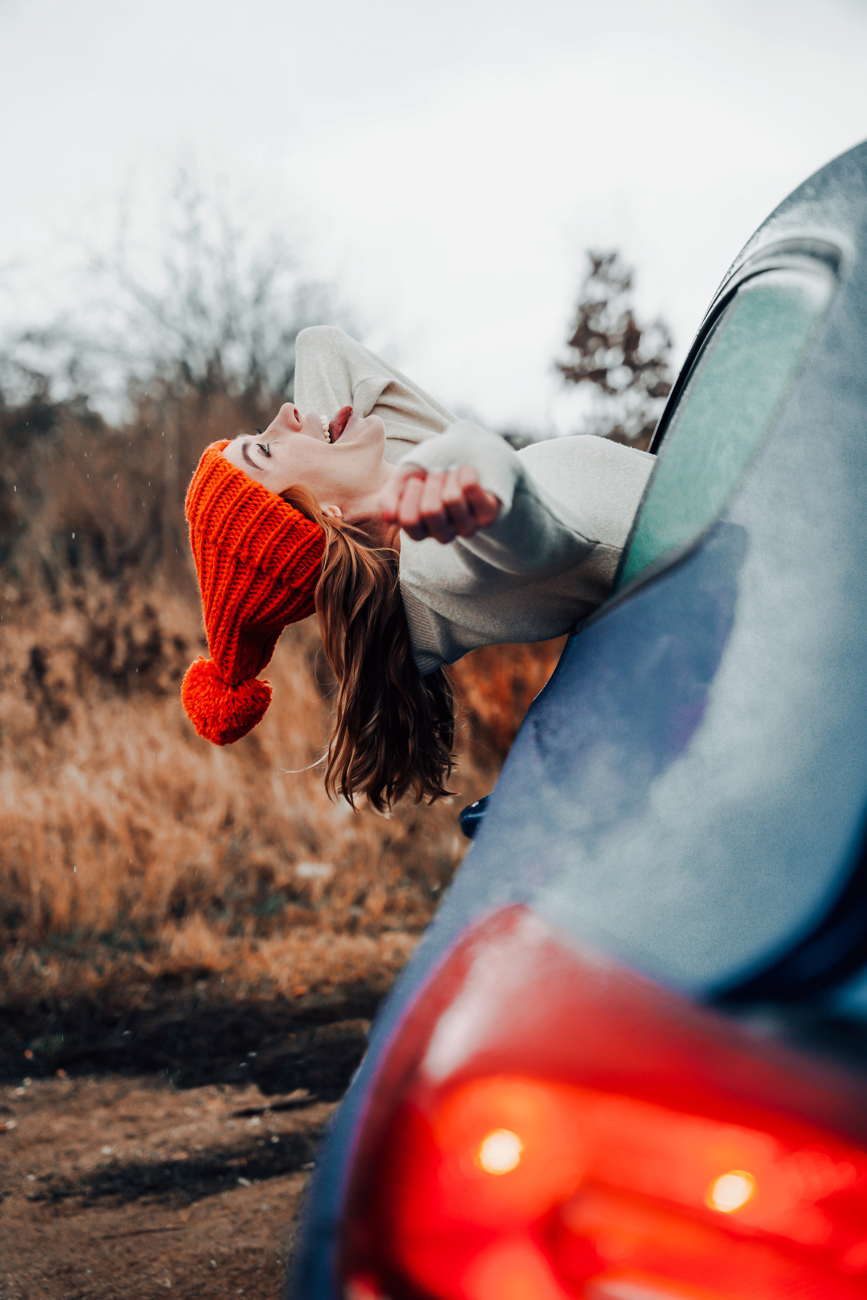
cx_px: 434
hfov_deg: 20.8
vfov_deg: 30.8
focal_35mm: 65
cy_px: 650
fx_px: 2361
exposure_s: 1/200
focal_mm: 65.4
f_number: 2.8
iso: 500
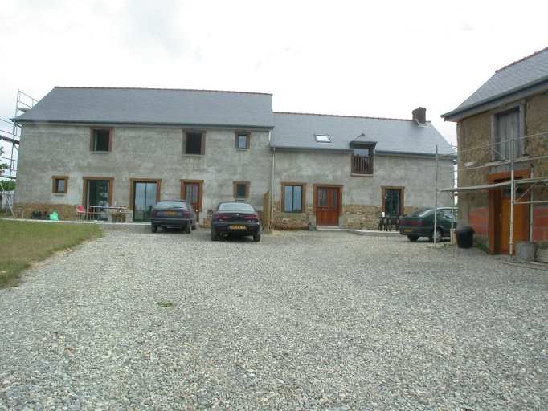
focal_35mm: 38
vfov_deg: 37.7
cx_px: 274
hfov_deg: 49.0
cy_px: 206
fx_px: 602
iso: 100
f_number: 6.7
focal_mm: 7.85
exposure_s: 1/221
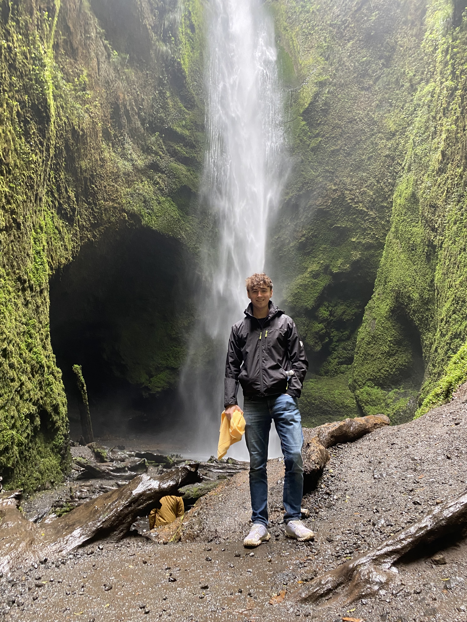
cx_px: 234
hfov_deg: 53.1
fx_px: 468
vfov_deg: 67.3
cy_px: 311
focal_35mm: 26
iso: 160
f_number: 1.8
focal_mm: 4.25
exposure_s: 1/60
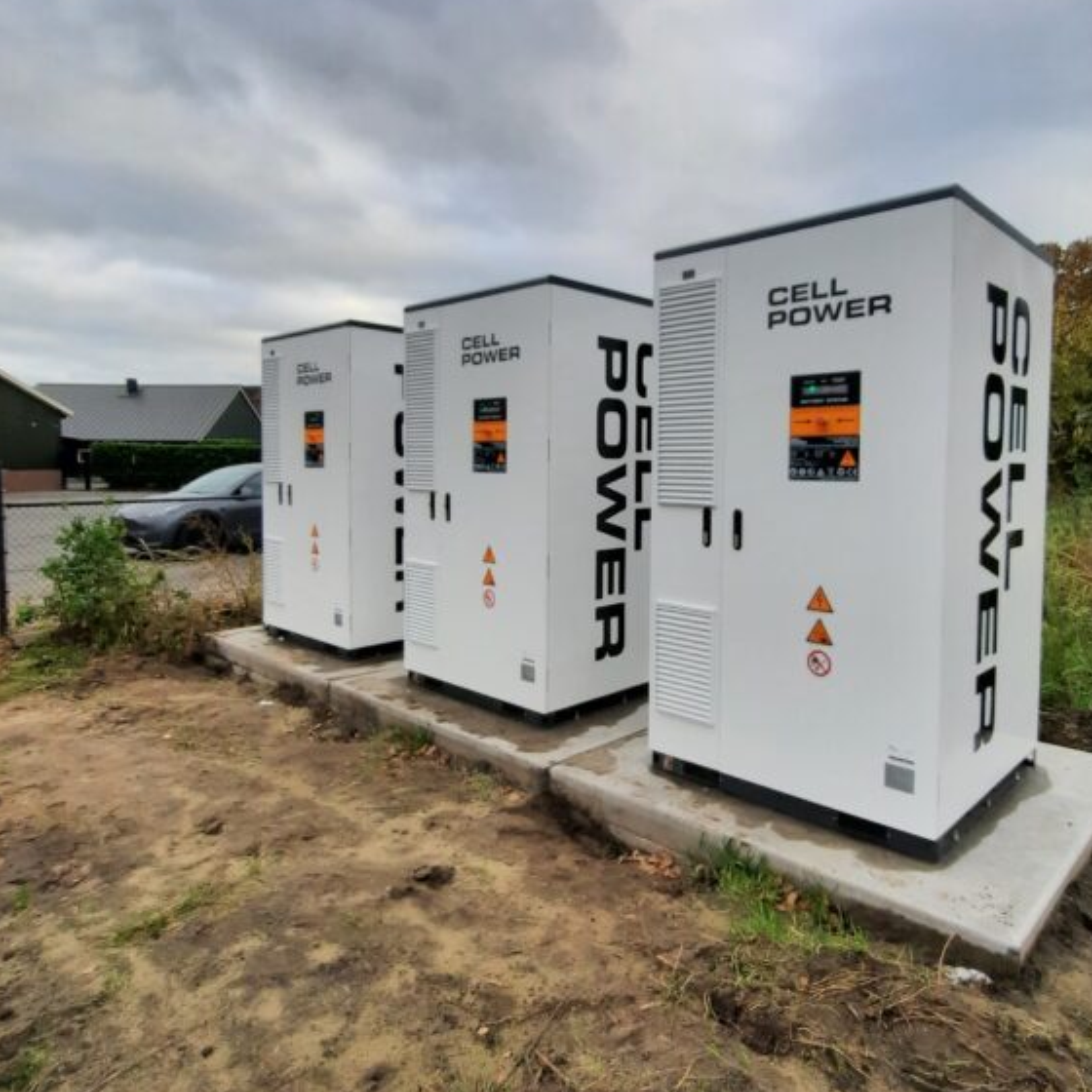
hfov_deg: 71.9
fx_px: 749
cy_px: 505
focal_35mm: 21
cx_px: 604
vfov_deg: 72.0
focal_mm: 1.74
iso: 40
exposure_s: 1/471
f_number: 2.2
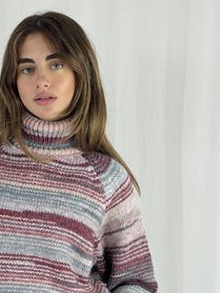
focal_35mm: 83
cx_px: 49
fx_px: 703
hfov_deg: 17.6
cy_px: 215
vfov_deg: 23.4
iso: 64
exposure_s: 1/100
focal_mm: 6.76
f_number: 1.78
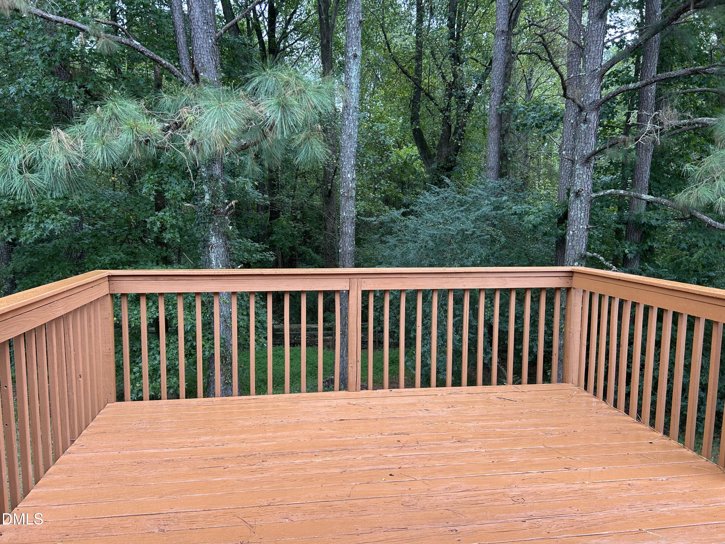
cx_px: 362
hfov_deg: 67.3
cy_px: 272
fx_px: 545
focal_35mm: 26
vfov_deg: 53.1
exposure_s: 1/121
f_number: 1.5
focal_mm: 5.7
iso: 50
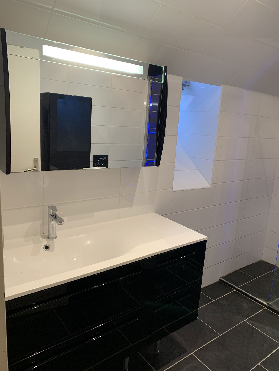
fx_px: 279
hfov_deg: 53.1
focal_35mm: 26
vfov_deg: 67.3
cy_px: 186
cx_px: 140
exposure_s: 1/50
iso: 125
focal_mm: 4.25
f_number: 1.8
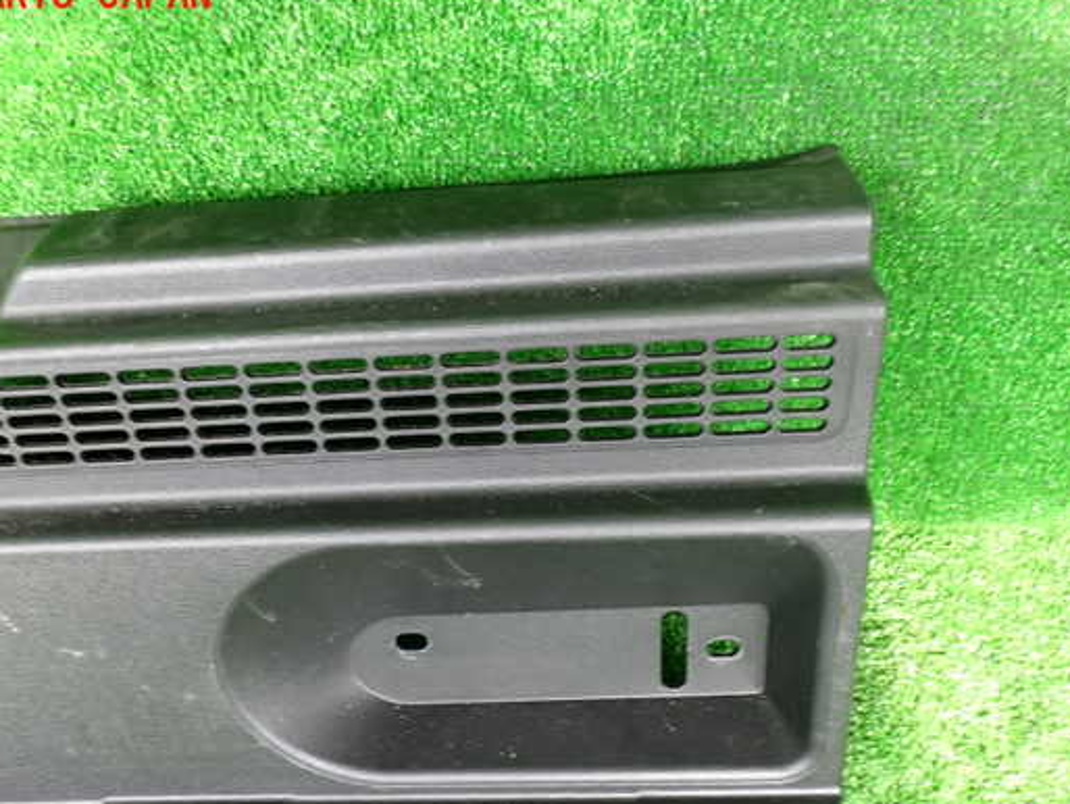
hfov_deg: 52.4
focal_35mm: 35
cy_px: 437
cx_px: 458
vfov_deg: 40.7
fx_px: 1082
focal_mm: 5.4
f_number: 2.3
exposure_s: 1/30
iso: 200
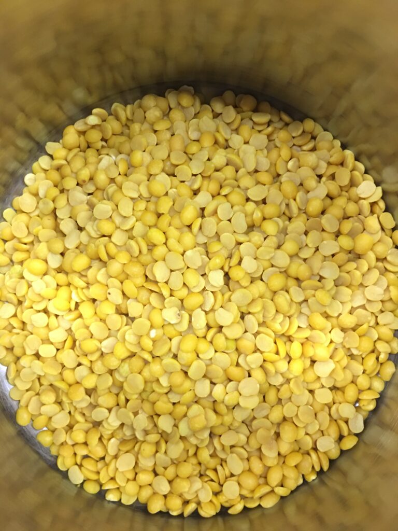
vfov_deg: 61.7
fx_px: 445
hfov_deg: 48.2
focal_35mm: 29
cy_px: 266
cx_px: 199
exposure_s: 1/8
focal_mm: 4.15
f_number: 2.2
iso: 125
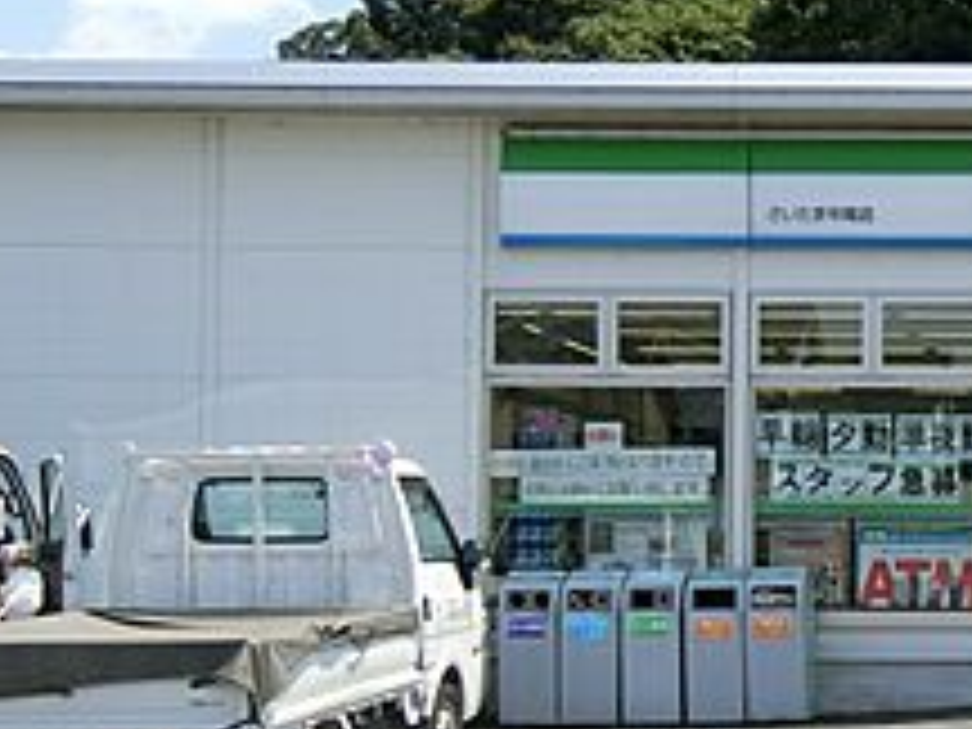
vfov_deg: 17.1
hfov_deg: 21.0
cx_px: 1210
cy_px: 551
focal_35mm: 86
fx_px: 2415
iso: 80
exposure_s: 1/800
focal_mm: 6.4
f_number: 3.3
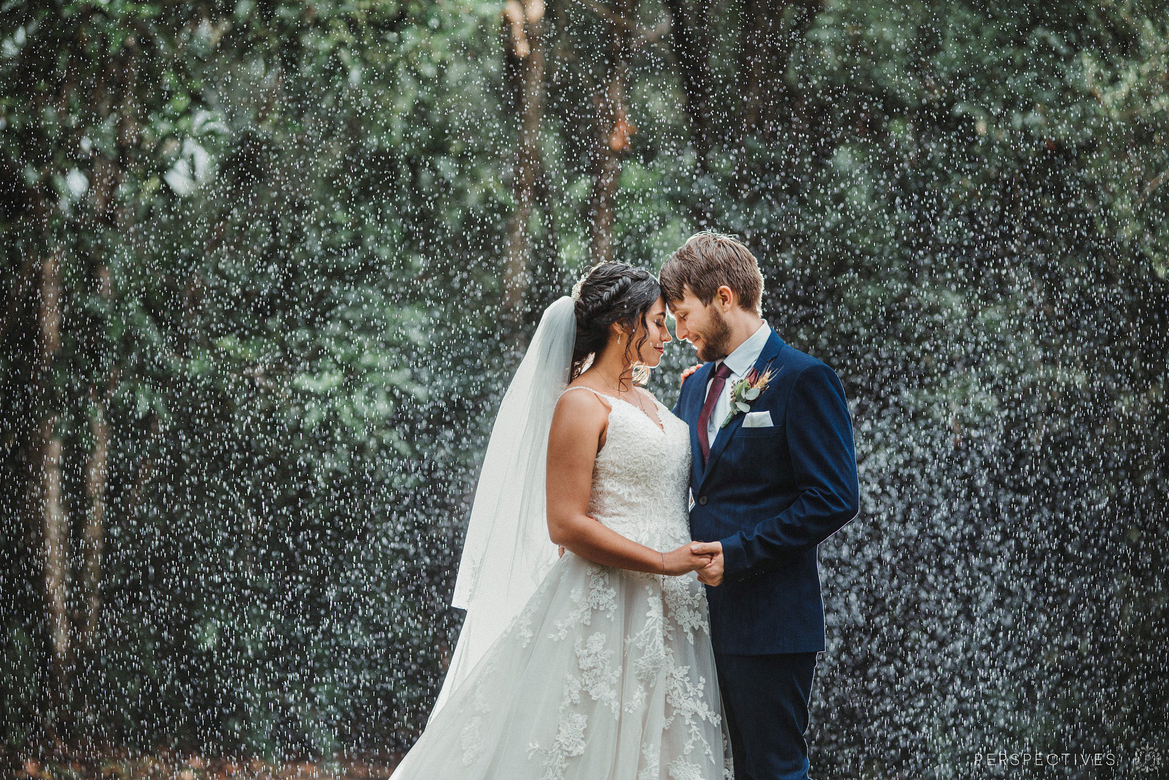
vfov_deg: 16.1
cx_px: 584
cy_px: 390
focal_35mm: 85
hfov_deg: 23.9
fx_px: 2761
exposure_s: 1/250
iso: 100
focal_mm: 85
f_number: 2
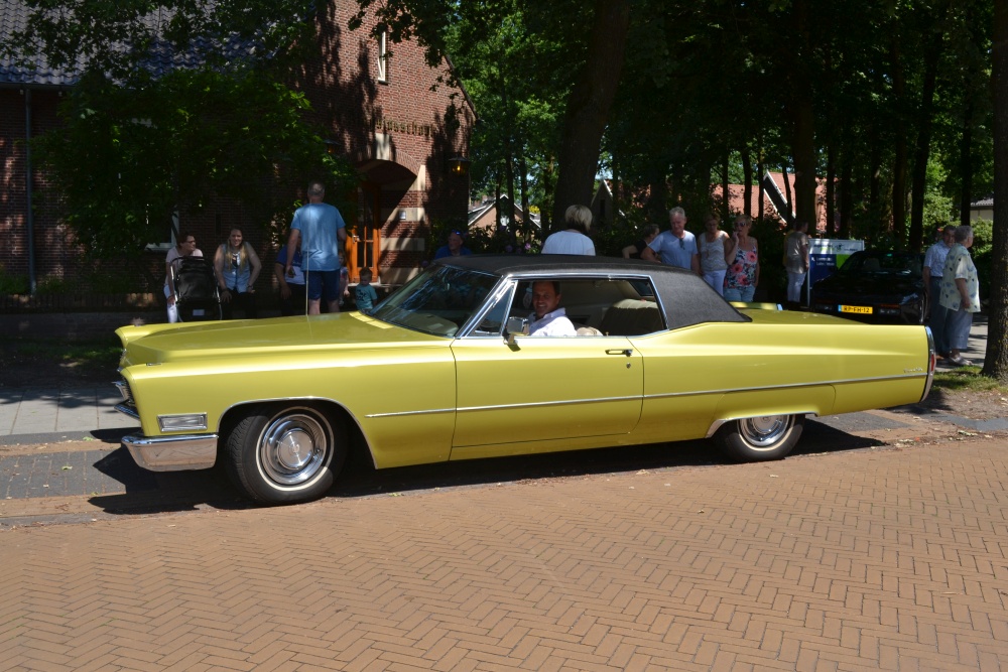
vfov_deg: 40.0
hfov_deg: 57.2
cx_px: 504
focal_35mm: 33
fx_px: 924
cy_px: 336
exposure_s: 1/200
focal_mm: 22
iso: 100
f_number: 9
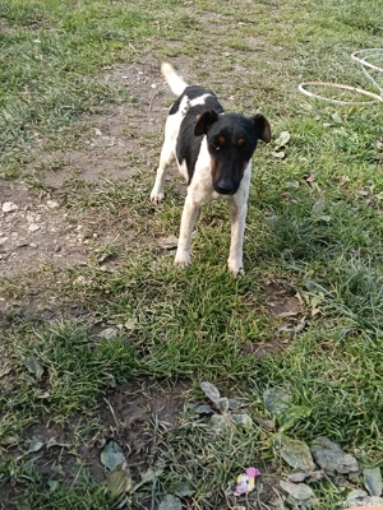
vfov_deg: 44.8
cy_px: 255
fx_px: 620
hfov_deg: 34.3
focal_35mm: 42
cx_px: 192
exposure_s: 1/100
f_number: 1.8
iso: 50
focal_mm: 3.98
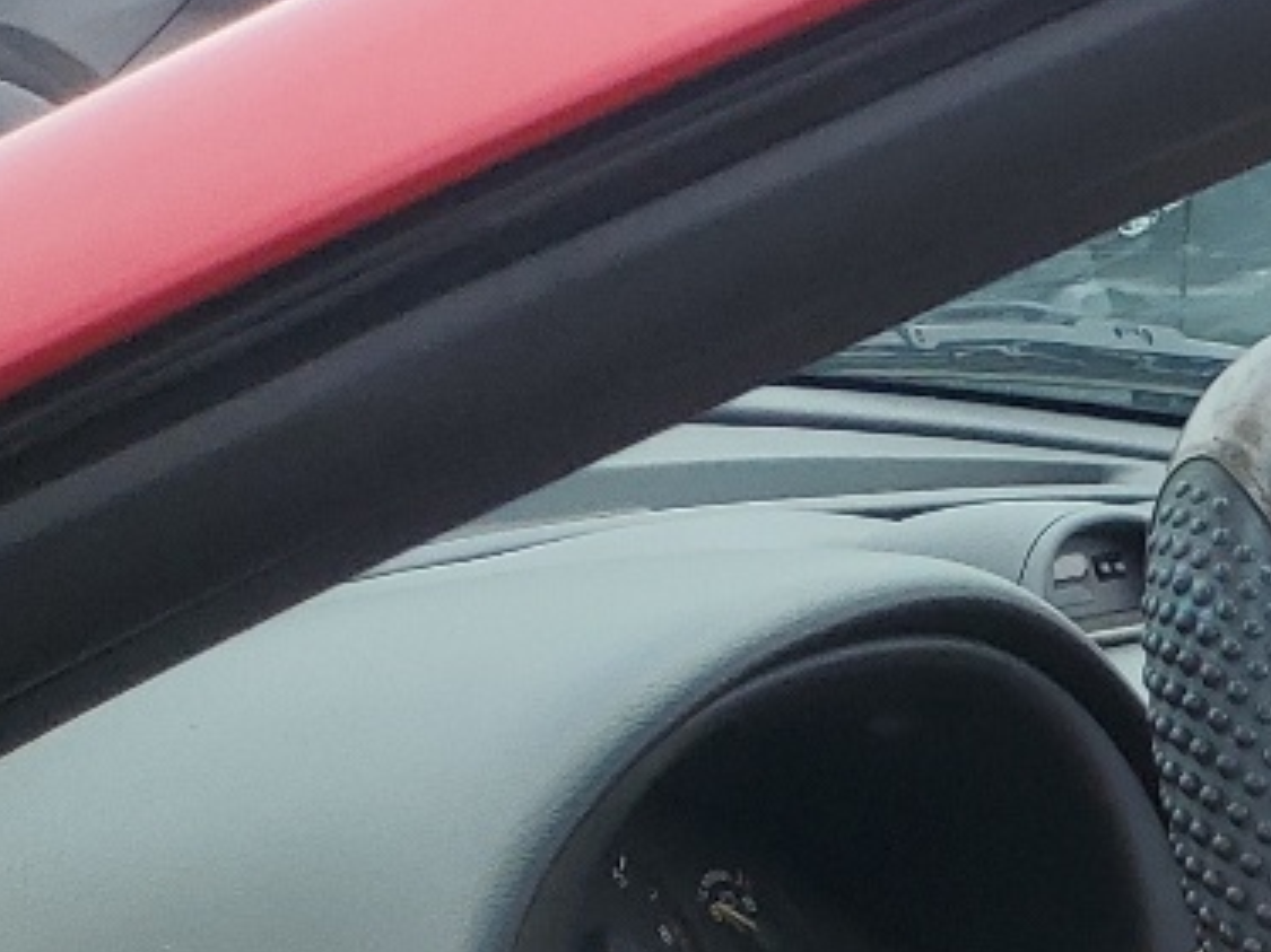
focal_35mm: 111
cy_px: 1880
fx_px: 4074
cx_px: 2701
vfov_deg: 11.9
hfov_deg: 14.2
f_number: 1.5
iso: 50
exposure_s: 1/1250
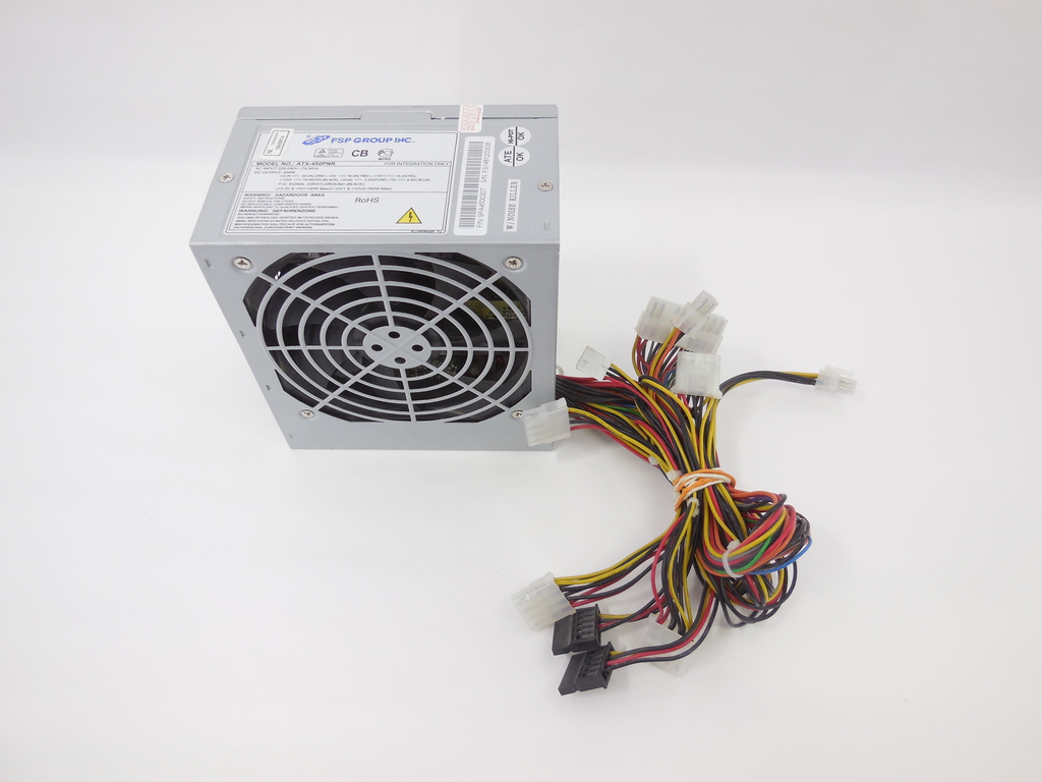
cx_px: 521
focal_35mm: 25
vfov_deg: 54.9
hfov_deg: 69.4
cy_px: 391
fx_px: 753
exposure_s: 1/60
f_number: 3.1
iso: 125
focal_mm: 4.5
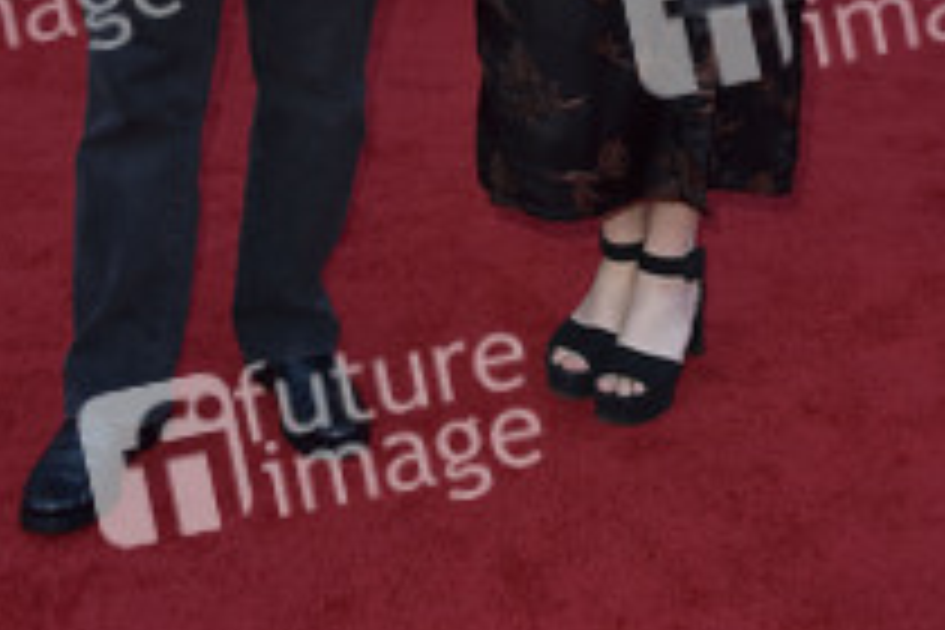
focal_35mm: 84
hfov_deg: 24.2
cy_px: -234
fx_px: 2205
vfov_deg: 15.3
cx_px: 443
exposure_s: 1/250
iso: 320
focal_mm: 44
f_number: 6.3
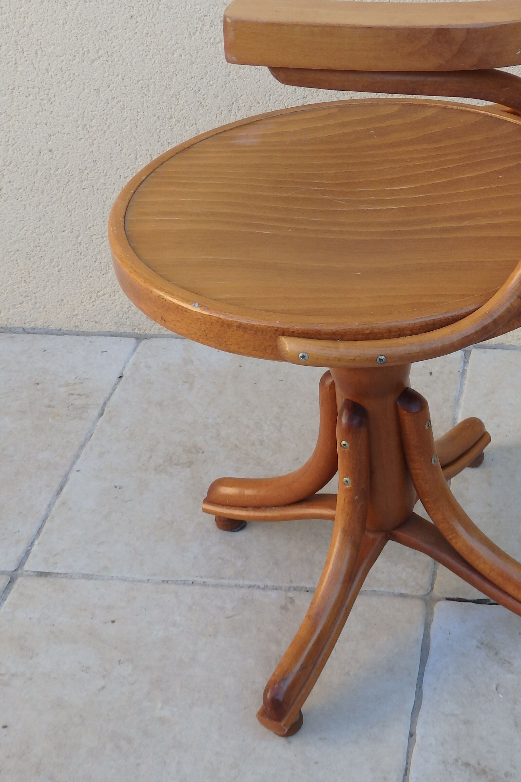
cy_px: 298
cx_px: 419
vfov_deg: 35.5
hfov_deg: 23.8
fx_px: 1216
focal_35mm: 56
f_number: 3.6
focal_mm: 6.6
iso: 125
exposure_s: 1/125
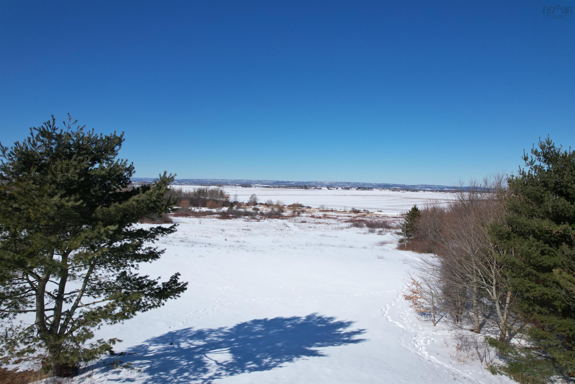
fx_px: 351
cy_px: 192
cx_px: 288
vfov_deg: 57.2
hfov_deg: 78.6
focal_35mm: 22
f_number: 2.8
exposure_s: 1/3200
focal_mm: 8.38
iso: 100
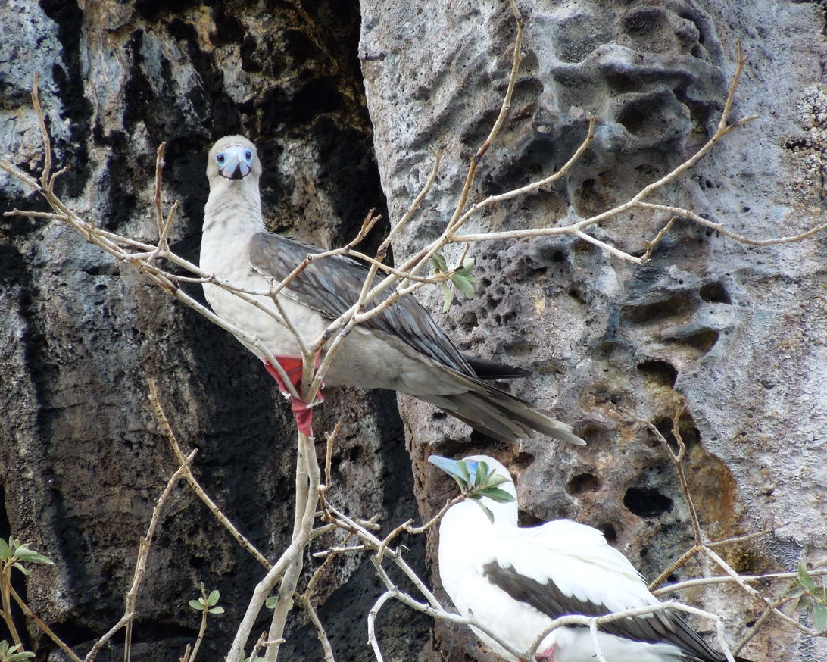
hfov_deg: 5.3
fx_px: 8960
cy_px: 331
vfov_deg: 4.2
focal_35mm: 366
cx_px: 402
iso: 280
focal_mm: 63
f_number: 5.9
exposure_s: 1/125
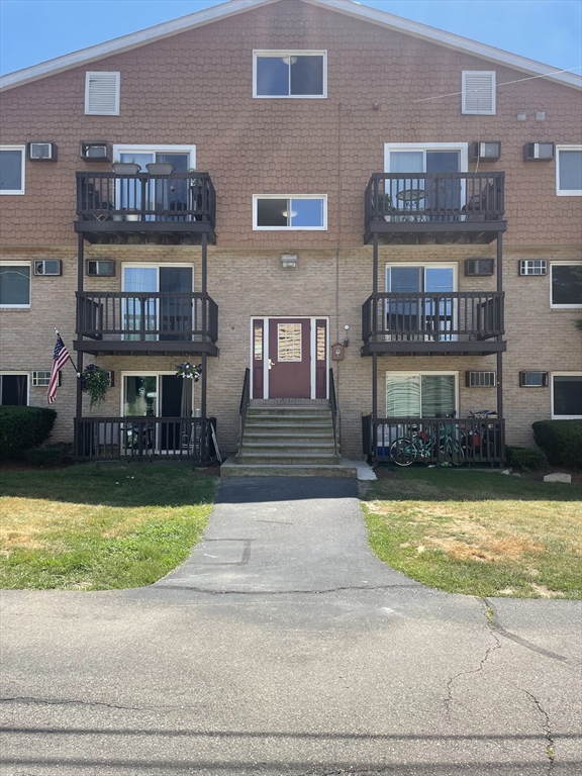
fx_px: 583
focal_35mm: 26
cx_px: 291
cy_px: 388
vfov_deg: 67.3
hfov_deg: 53.1
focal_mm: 4.2
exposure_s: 1/1511
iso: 32
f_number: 1.6
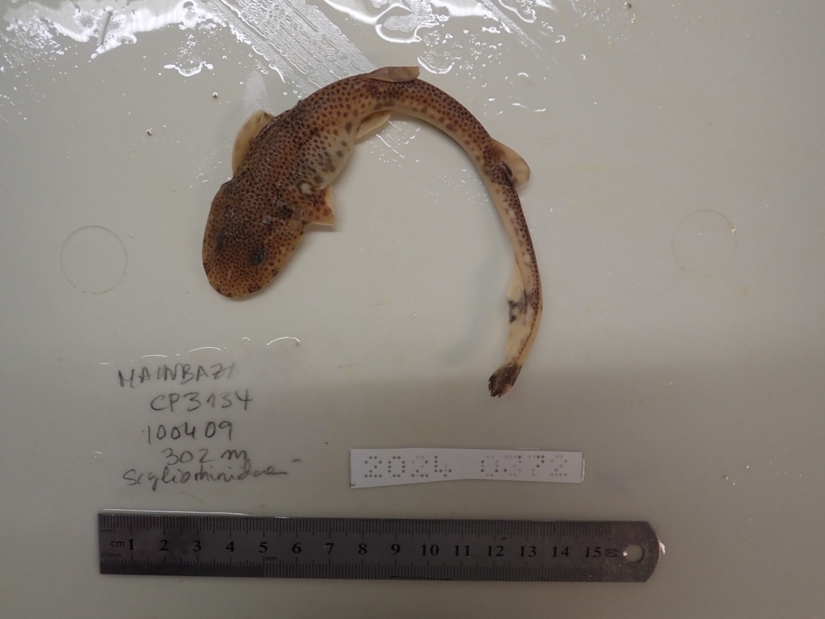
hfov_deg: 60.0
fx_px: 715
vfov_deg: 46.8
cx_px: 412
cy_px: 310
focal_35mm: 30
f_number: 2.3
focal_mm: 5.5
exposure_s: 1/50
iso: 160
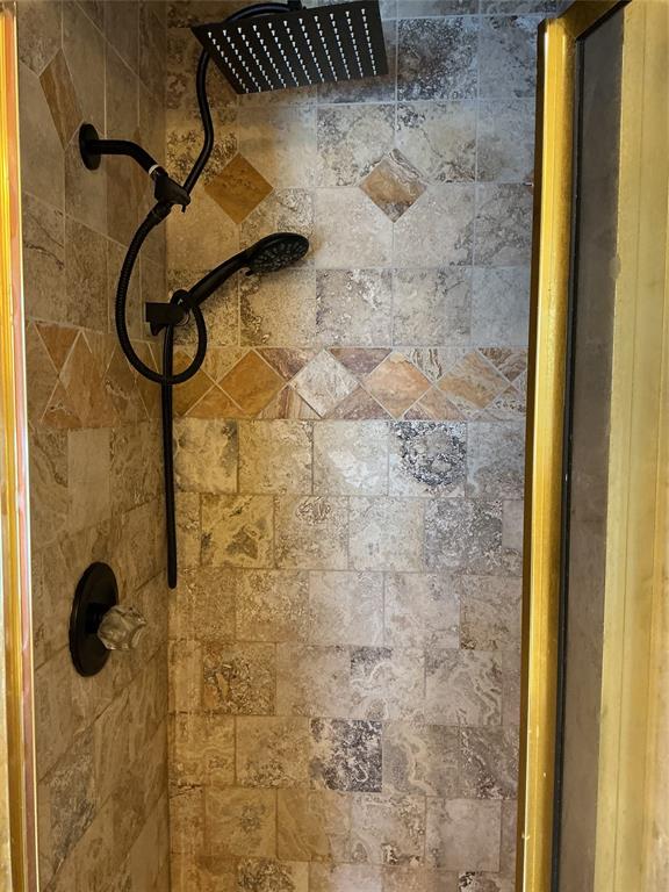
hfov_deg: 48.2
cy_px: 446
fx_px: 747
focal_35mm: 29
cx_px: 334
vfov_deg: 61.7
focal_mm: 3
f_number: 1.8
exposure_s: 1/60
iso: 125
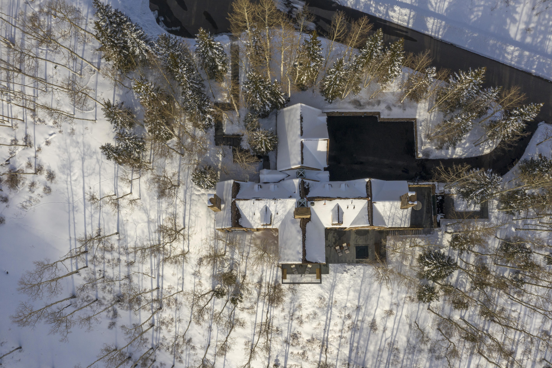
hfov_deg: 65.5
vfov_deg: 46.4
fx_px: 429
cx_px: 276
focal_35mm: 28
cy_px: 184
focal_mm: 10.26
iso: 100
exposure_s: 1/120
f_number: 11
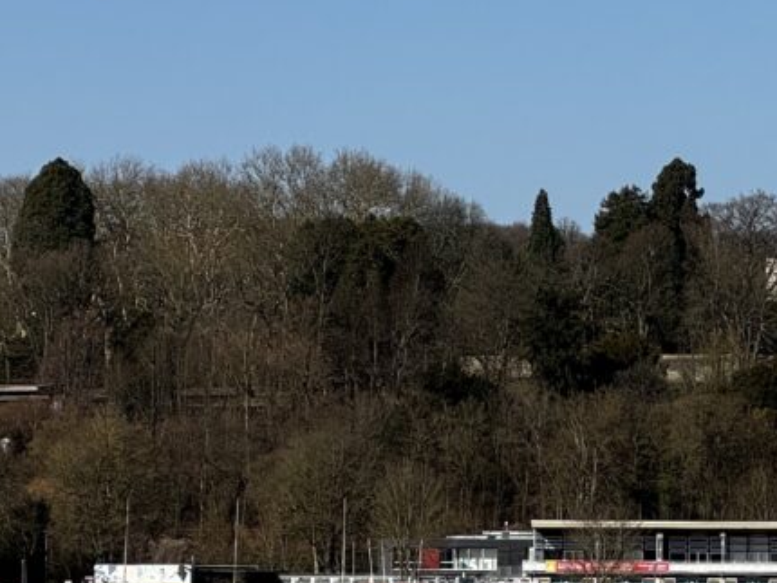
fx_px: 4582
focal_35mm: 204
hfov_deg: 9.6
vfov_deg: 7.3
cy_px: 454
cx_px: 913
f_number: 2.8
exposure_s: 1/1074
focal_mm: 9
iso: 25
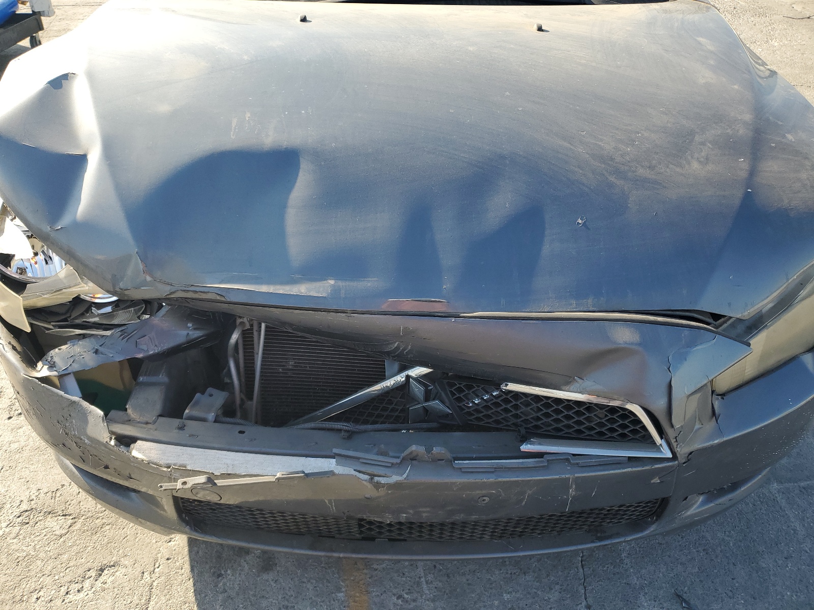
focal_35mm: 26
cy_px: 305
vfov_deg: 53.1
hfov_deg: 67.3
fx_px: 611
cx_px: 407
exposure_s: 1/833
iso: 50
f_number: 1.5
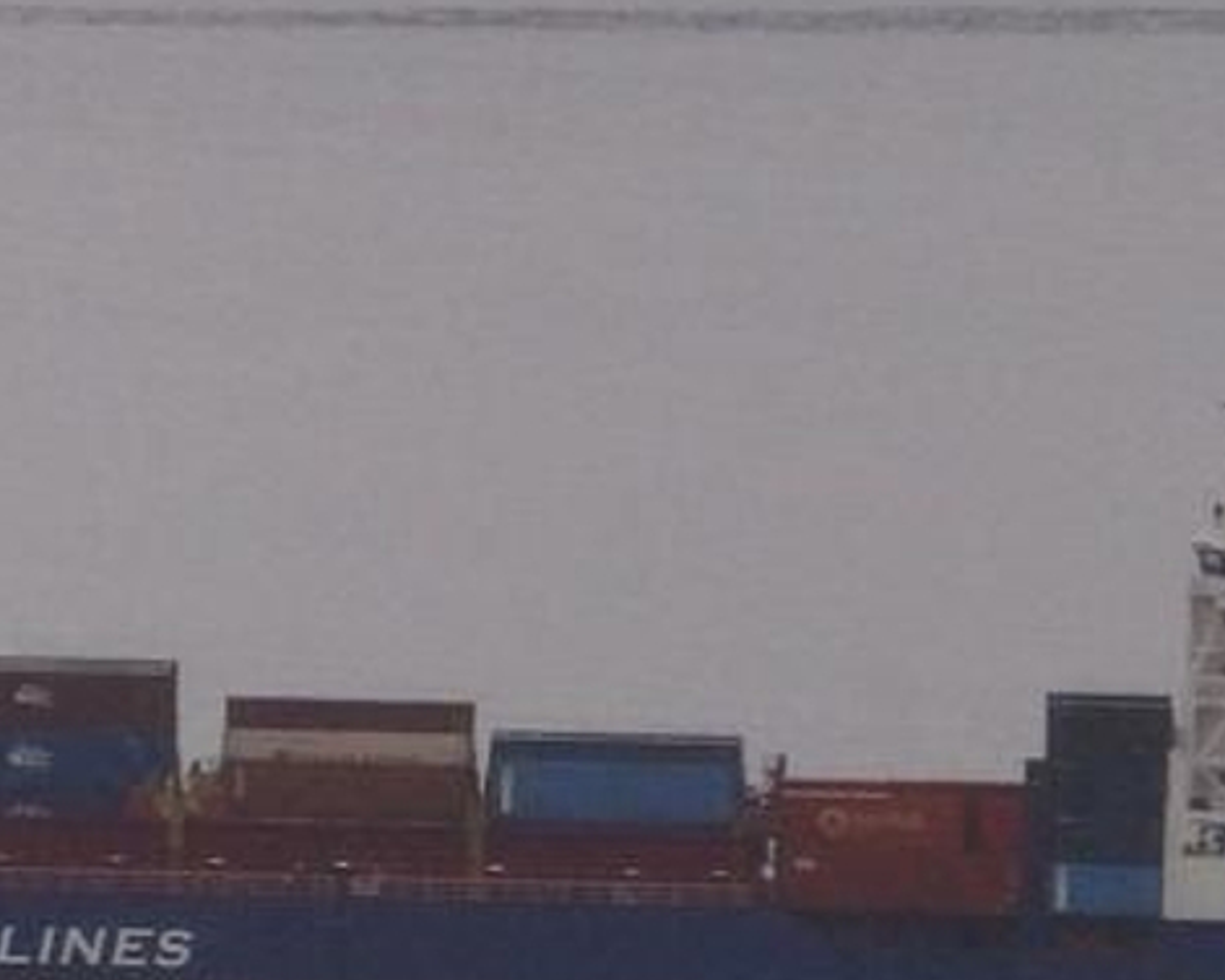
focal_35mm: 717
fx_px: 26000
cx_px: -75
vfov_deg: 2.2
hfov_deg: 2.7
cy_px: 837
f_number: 9
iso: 1600
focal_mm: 150
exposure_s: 1/1000
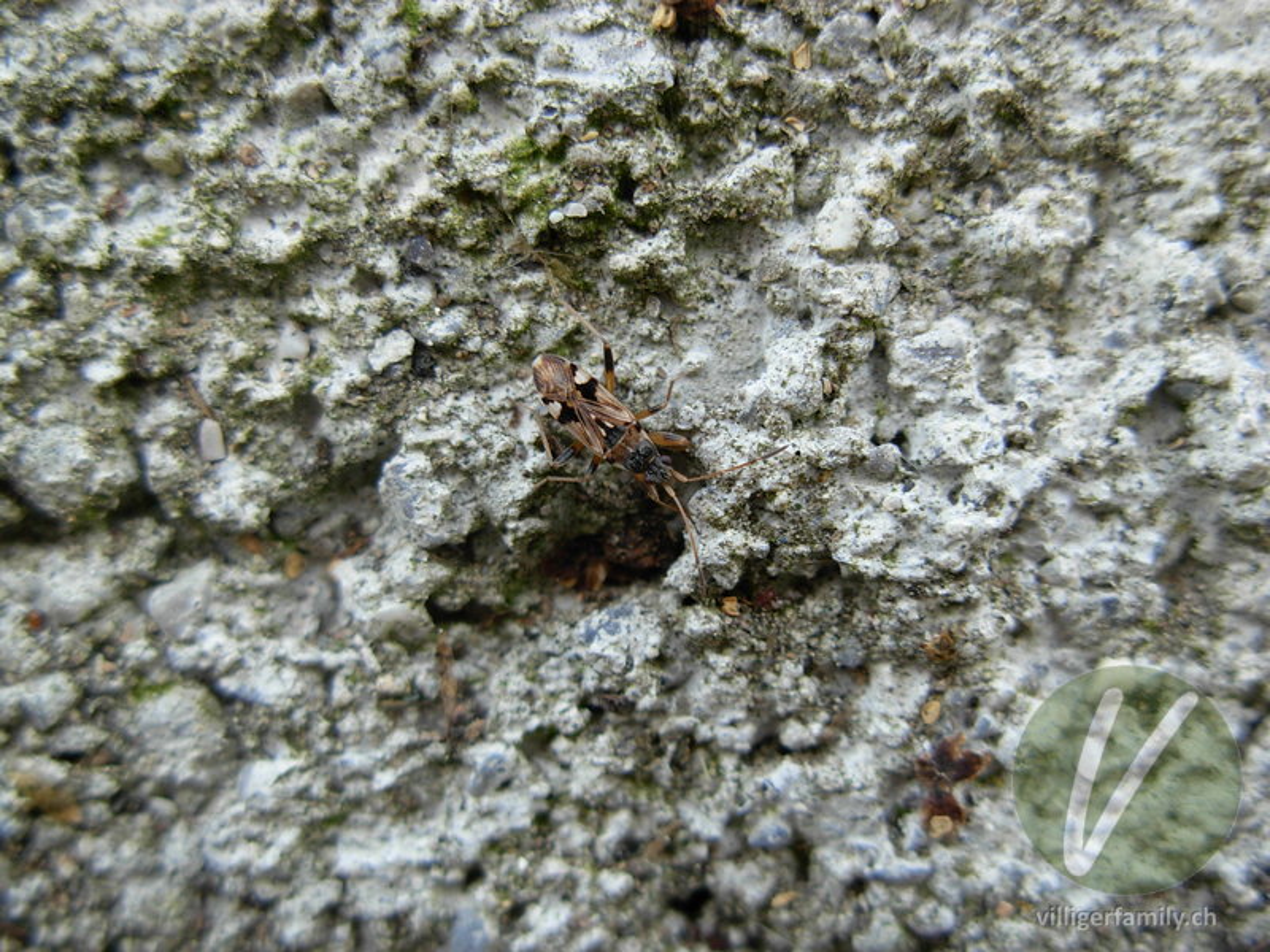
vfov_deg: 37.7
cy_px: 476
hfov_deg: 49.0
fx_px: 1394
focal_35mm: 38
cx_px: 635
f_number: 2.9
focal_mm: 6.3
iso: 79
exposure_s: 1/76.1
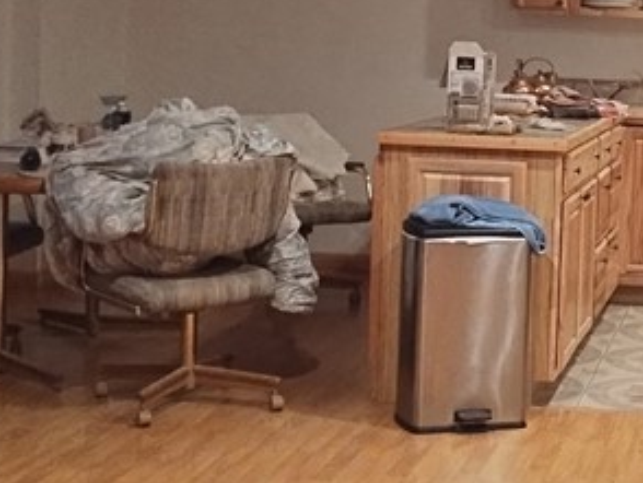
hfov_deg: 21.9
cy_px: 125
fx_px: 1617
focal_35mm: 87
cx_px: 597
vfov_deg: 16.9
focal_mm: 4.71
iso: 753
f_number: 1.7
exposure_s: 1/24
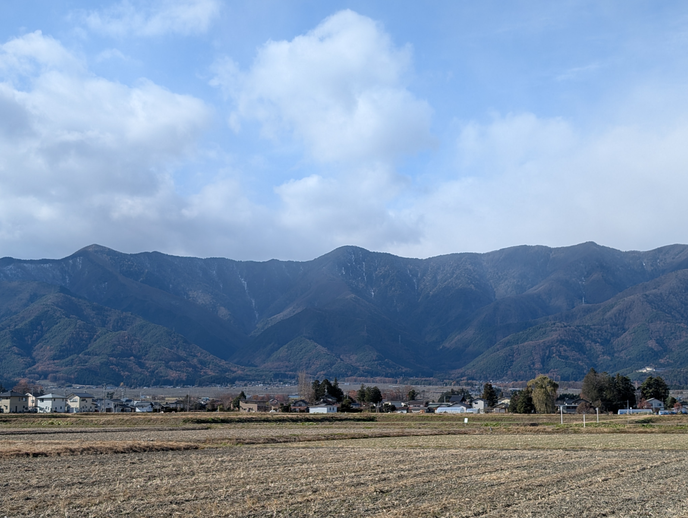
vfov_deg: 29.7
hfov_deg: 38.9
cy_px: 259
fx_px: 975
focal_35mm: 49
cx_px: 344
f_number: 1.68
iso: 23
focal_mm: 6.9
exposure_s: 1/1323
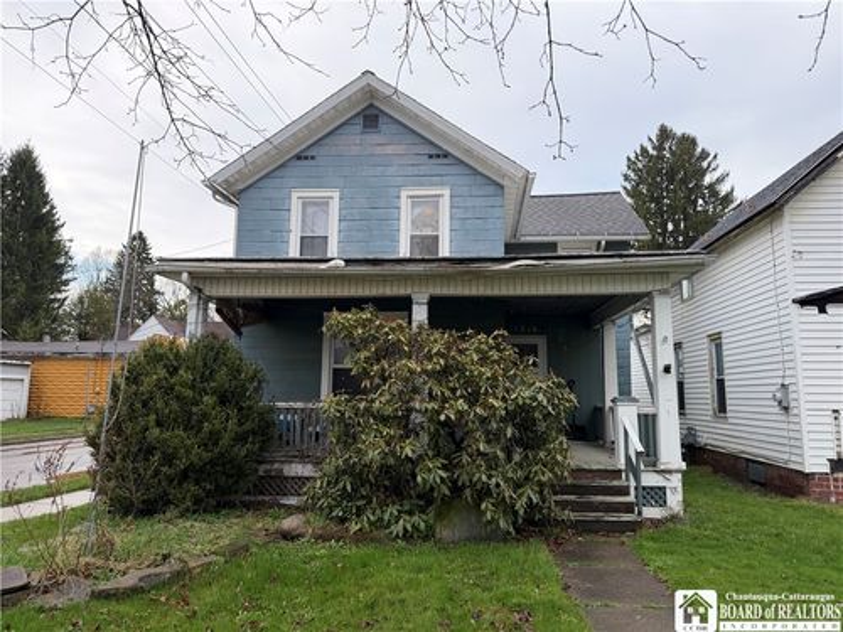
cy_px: 316
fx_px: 584
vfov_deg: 56.8
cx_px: 422
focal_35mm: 24
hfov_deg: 71.6
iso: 100
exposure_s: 1/1292
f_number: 1.78
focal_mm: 6.76
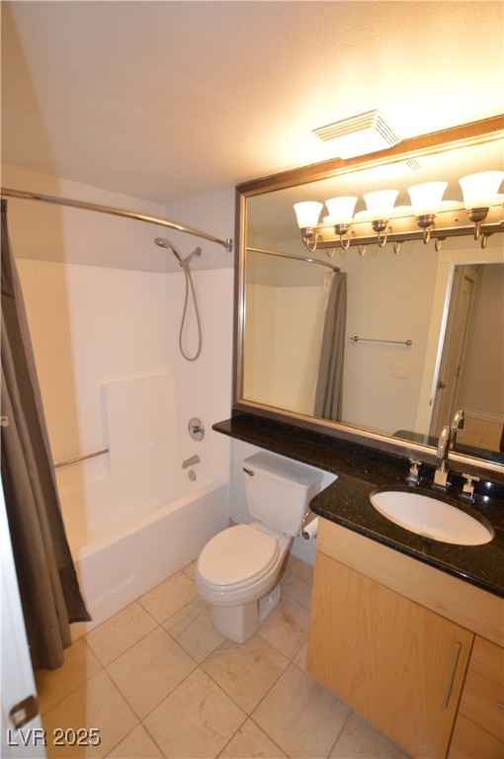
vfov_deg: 100.5
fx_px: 316
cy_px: 380
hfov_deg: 77.2
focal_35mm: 15
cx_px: 252
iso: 400
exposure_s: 1/80
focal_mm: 10
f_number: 4.5
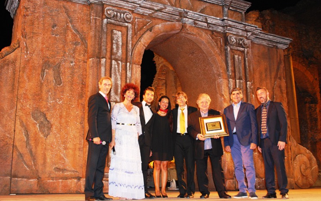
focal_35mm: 43
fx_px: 376
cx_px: 160
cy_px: 97
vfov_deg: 29.8
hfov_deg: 46.2
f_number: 4.5
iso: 720
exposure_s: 1/60
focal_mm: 28
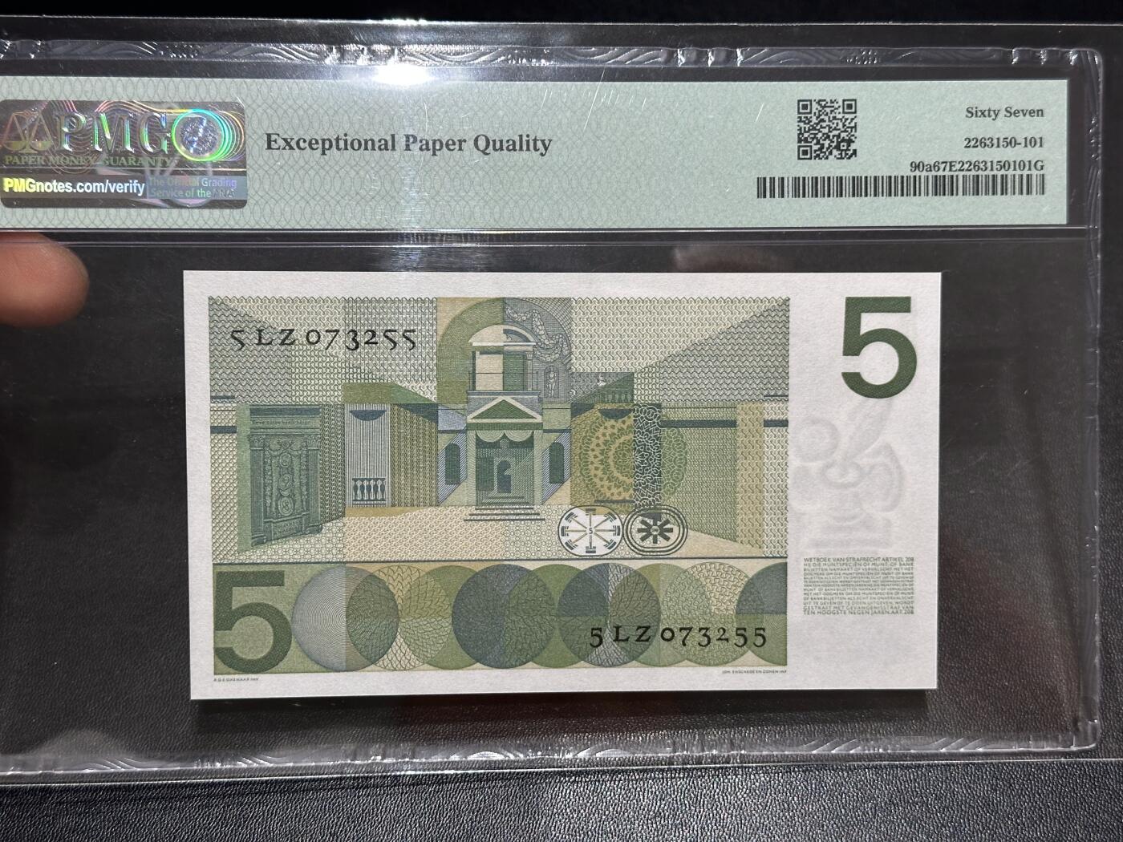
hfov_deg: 39.7
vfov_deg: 30.3
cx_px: 562
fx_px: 1557
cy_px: 421
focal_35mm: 48
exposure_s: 1/50
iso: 125
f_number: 1.78
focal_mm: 6.86
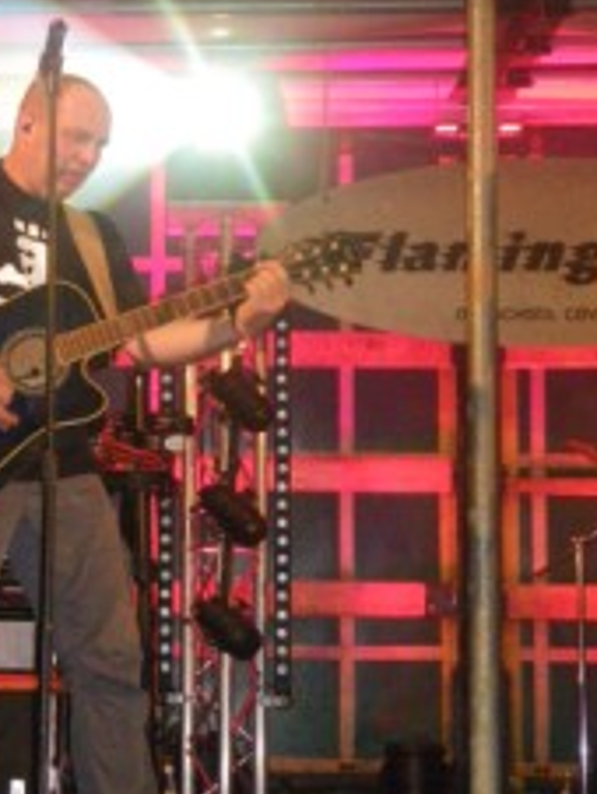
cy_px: 464
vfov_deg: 21.5
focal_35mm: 91
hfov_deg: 16.0
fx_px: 2089
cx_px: 32
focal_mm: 8.2
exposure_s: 1/80
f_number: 3.3
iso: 800
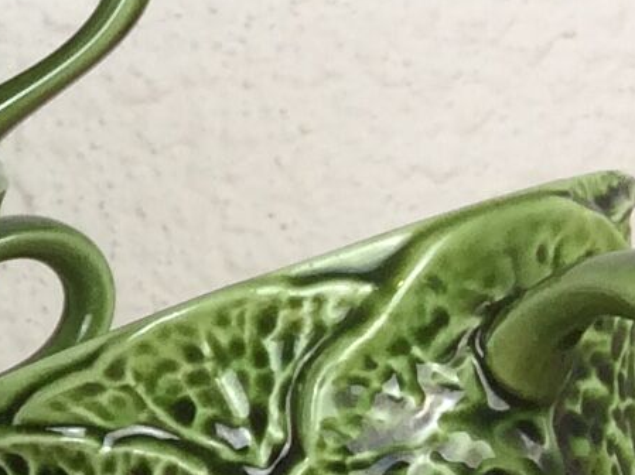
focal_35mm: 211
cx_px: -1192
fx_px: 3868
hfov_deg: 8.2
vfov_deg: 6.9
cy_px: 697
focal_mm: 4.15
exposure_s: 1/50
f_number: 2.2
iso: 32
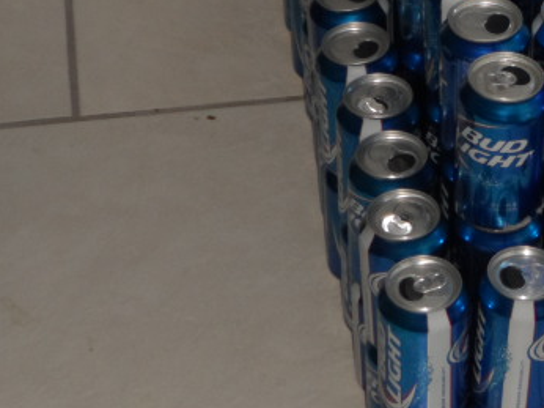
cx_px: 651
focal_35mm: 157
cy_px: -107
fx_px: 2466
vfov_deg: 9.3
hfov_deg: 12.3
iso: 160
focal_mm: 8.7
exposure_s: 1/45
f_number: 4
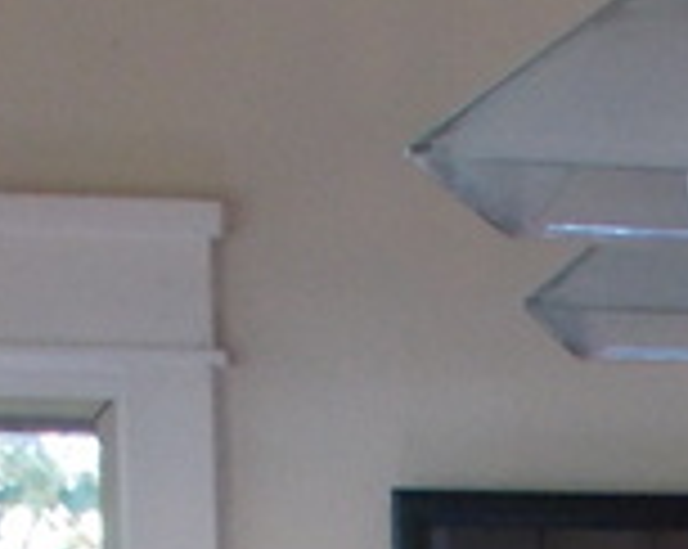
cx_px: 976
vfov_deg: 8.0
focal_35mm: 170
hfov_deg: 11.0
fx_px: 3457
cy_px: 1580
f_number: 3.2
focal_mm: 4.6
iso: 200
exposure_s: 1/20
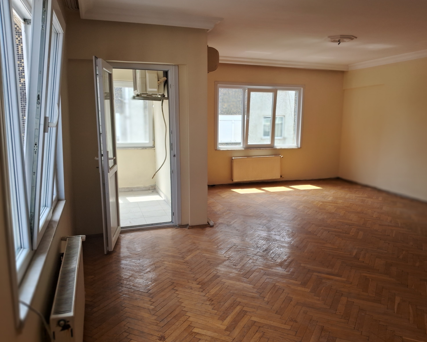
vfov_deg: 51.5
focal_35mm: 28
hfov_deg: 62.1
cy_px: 176
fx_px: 354
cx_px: 232
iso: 25
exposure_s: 1/111
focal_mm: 3.98
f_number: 1.8
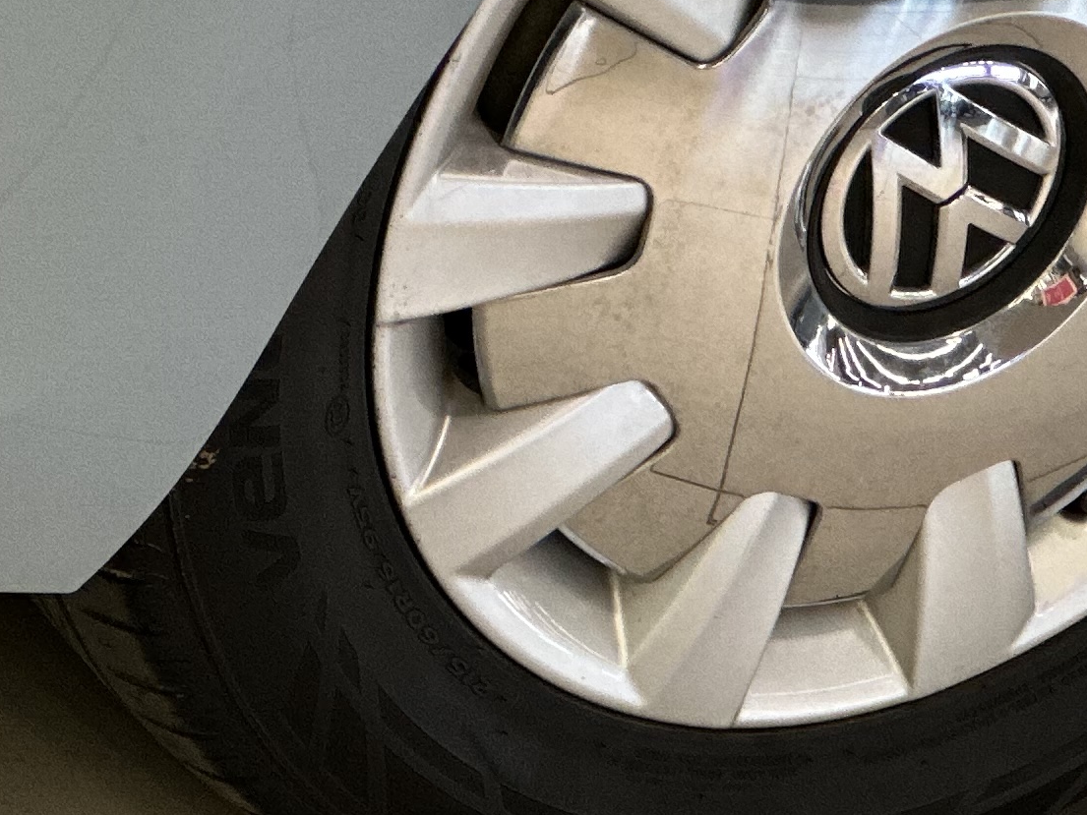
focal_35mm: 281
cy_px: -133
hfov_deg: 7.0
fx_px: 8825
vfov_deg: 5.3
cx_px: 917
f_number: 2.8
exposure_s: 1/93
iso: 250
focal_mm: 9
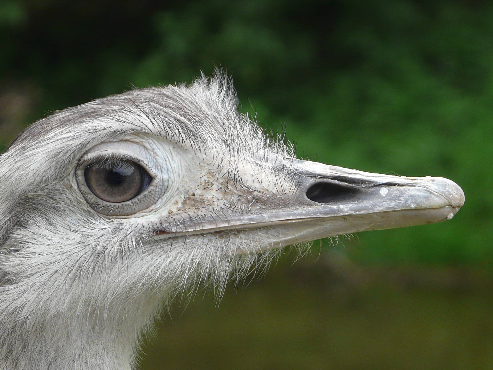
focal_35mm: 354
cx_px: 246
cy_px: 185
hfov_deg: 5.6
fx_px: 5042
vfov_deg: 4.2
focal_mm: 36.5
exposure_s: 1/200
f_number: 4
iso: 100
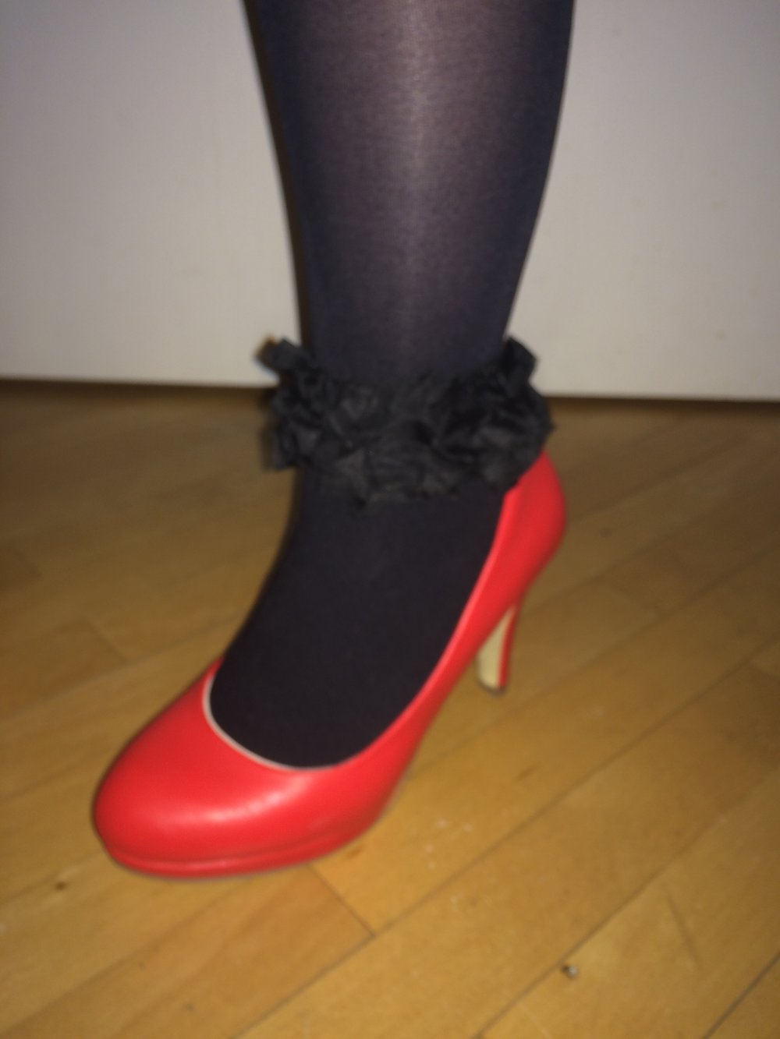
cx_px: 390
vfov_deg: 61.7
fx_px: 871
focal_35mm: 29
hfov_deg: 48.2
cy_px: 520
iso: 32
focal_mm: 4.15
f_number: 2.2
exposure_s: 1/17
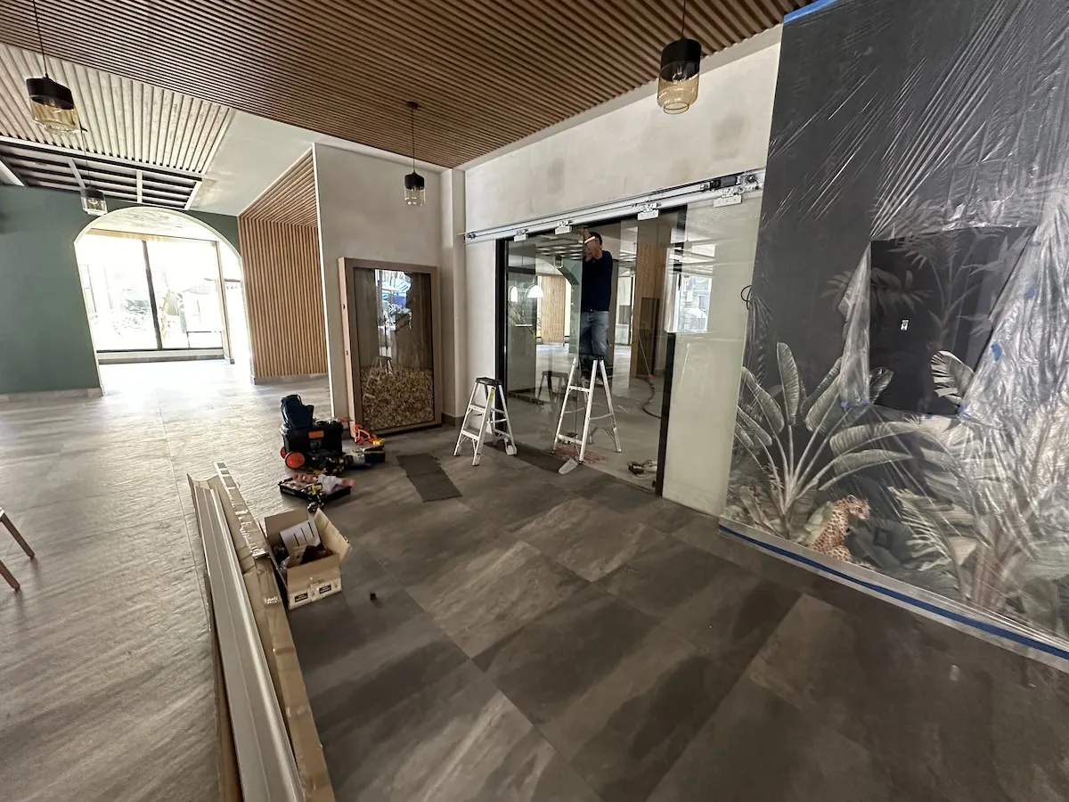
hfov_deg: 102.1
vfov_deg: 85.7
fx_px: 432
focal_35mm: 14
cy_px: 401
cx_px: 534
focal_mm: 2.22
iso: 800
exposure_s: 1/60
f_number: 2.2
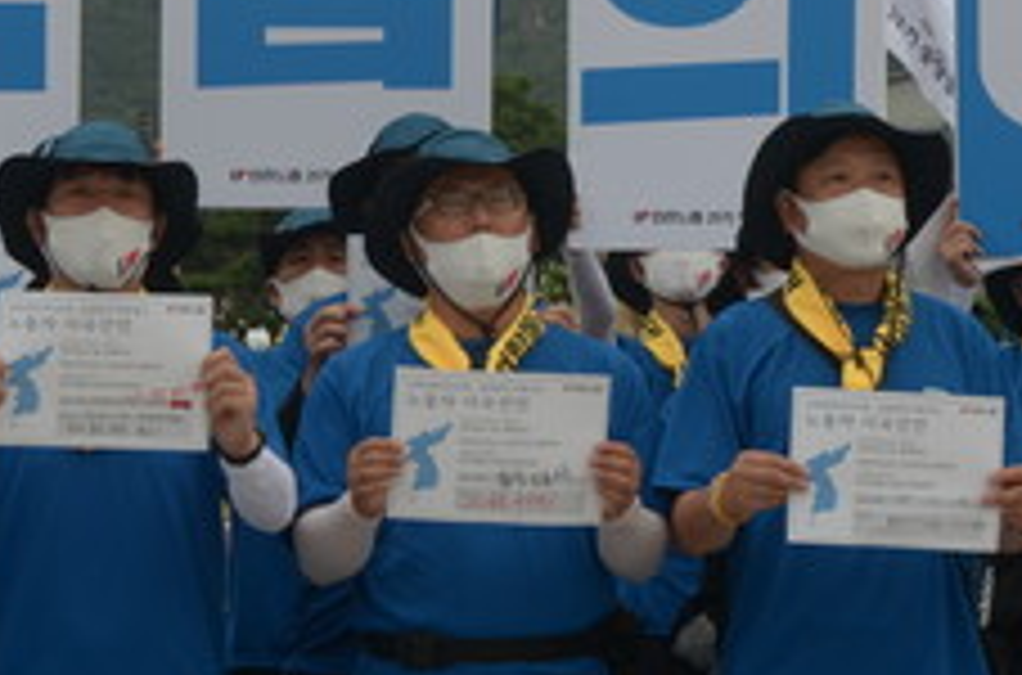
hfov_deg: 18.5
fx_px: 3142
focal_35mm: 111
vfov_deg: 12.1
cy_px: -43
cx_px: 581
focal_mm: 28
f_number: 5
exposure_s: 1/100
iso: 400
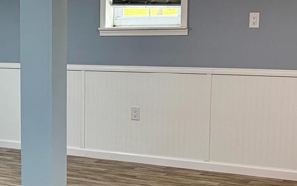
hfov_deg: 22.5
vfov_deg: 14.8
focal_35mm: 88
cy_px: 122
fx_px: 712
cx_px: -13
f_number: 1.6
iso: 160
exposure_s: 1/60
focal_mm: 5.96
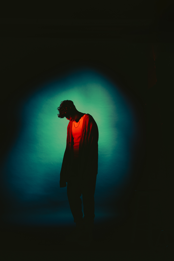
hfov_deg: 27.0
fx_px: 362
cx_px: 87
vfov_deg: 39.6
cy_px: 130
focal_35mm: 50
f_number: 4.5
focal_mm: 50
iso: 64
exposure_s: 1/200
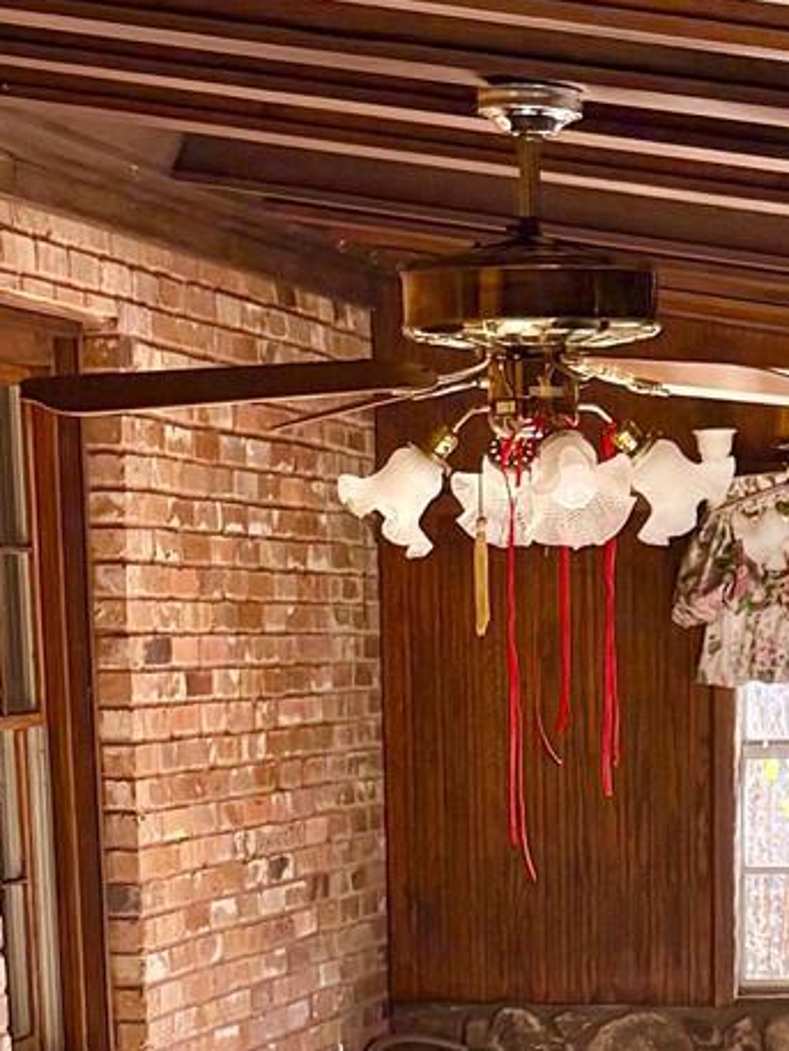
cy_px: 1725
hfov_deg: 11.3
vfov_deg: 13.8
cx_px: 469
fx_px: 3979
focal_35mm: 131
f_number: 1.6
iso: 64
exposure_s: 1/296
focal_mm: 5.96
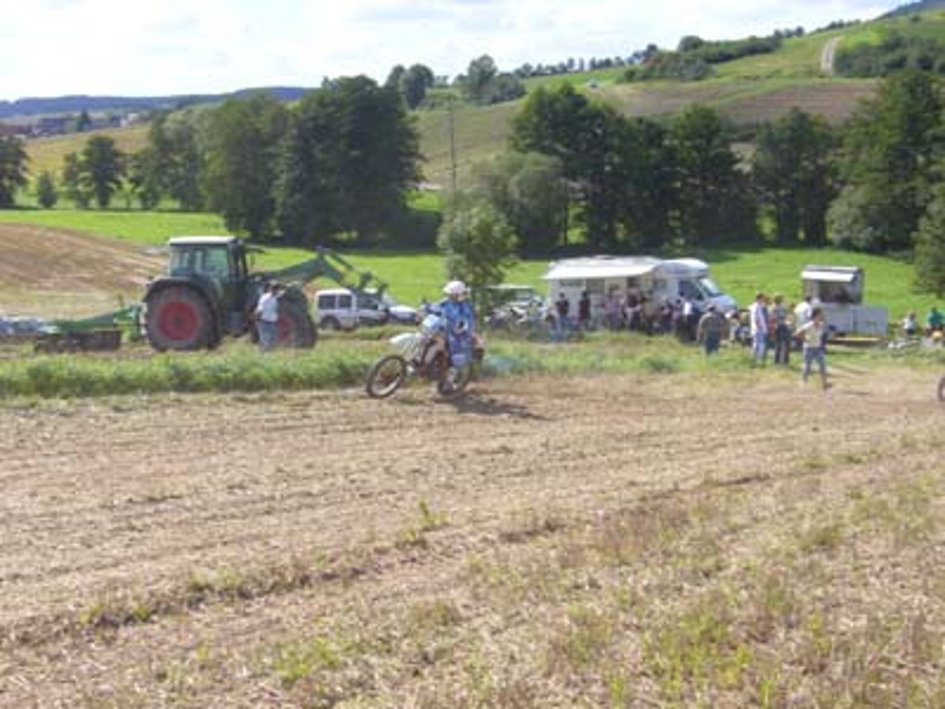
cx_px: 472
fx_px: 1365
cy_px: 354
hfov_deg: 38.2
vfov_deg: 29.1
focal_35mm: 50
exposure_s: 1/250
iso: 100
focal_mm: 8.3
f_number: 6.7
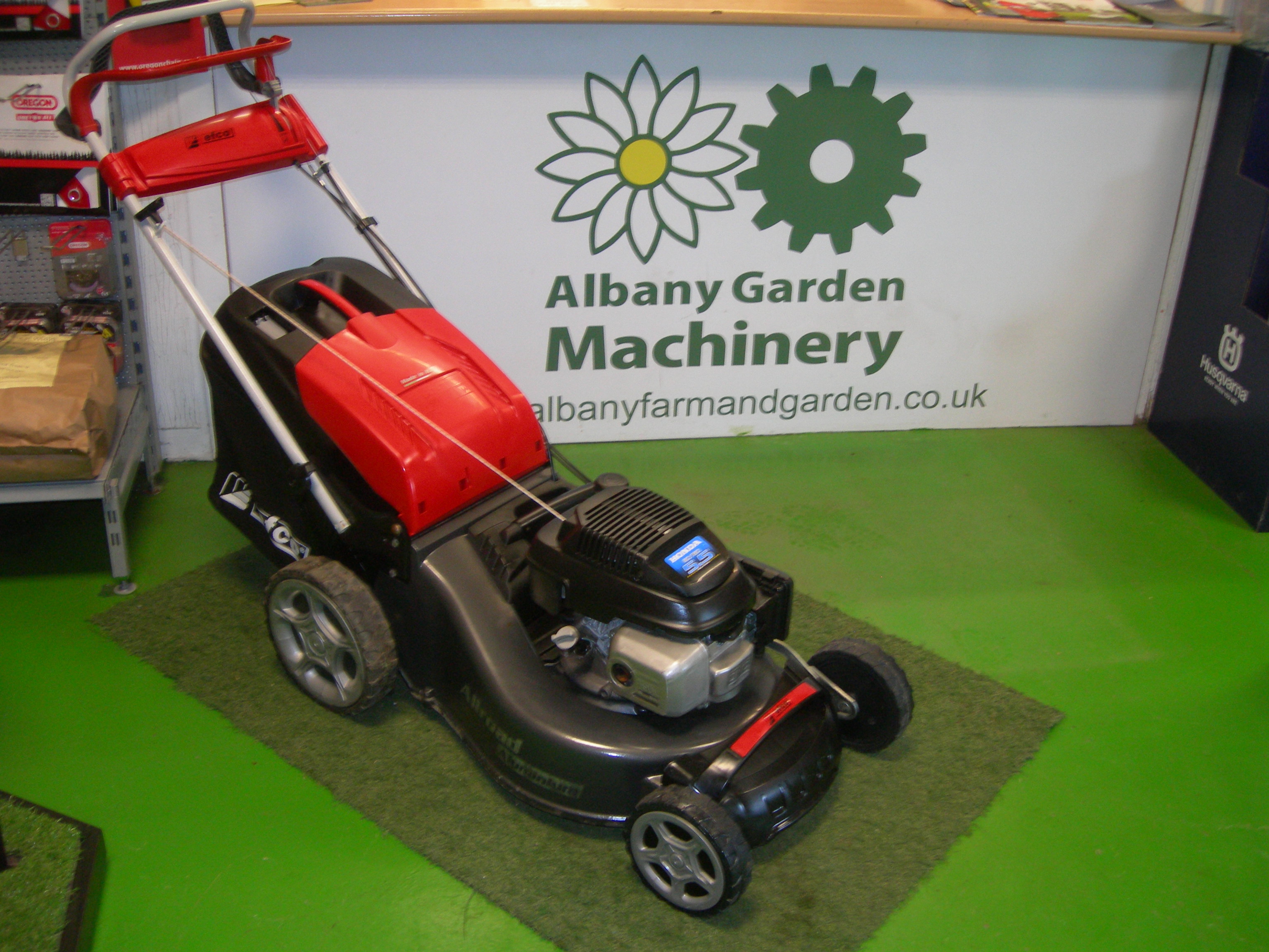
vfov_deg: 37.7
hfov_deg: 49.0
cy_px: 476
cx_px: 634
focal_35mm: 38
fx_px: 1393
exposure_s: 1/17
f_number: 2.8
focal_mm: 7.8
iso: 200
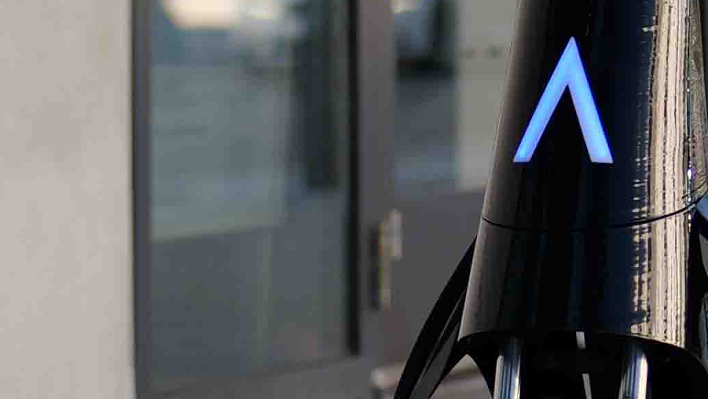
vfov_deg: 4.0
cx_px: 620
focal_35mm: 305
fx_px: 5727
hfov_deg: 7.1
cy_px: -162
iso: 400
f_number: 1.8
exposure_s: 1/60
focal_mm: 50
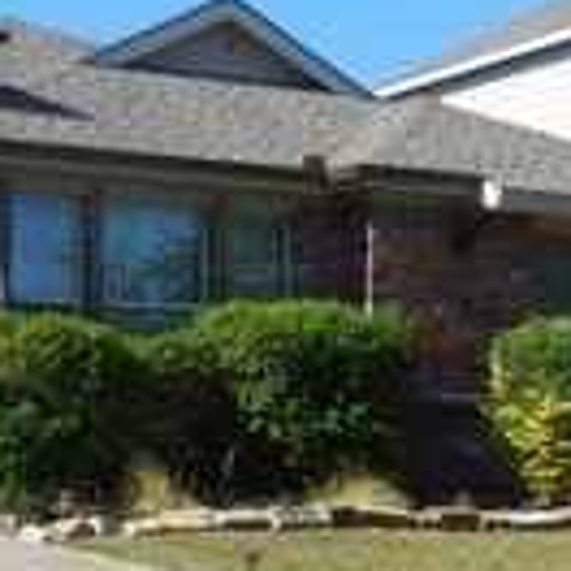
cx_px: 138
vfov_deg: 20.6
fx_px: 1568
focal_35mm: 84
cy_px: 383
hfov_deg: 20.5
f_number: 3.3
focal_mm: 4.5
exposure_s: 1/1250
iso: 125
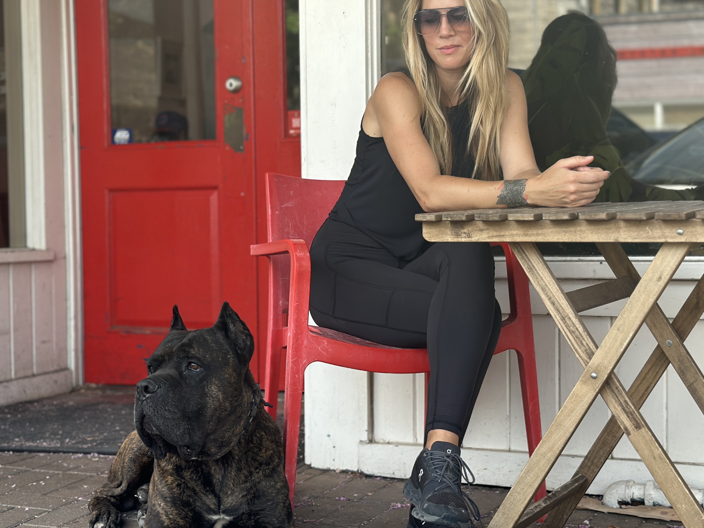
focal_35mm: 61
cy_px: 272
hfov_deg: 31.6
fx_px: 1241
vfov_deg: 24.0
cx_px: 292
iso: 80
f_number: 1.78
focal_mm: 6.86
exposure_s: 1/590
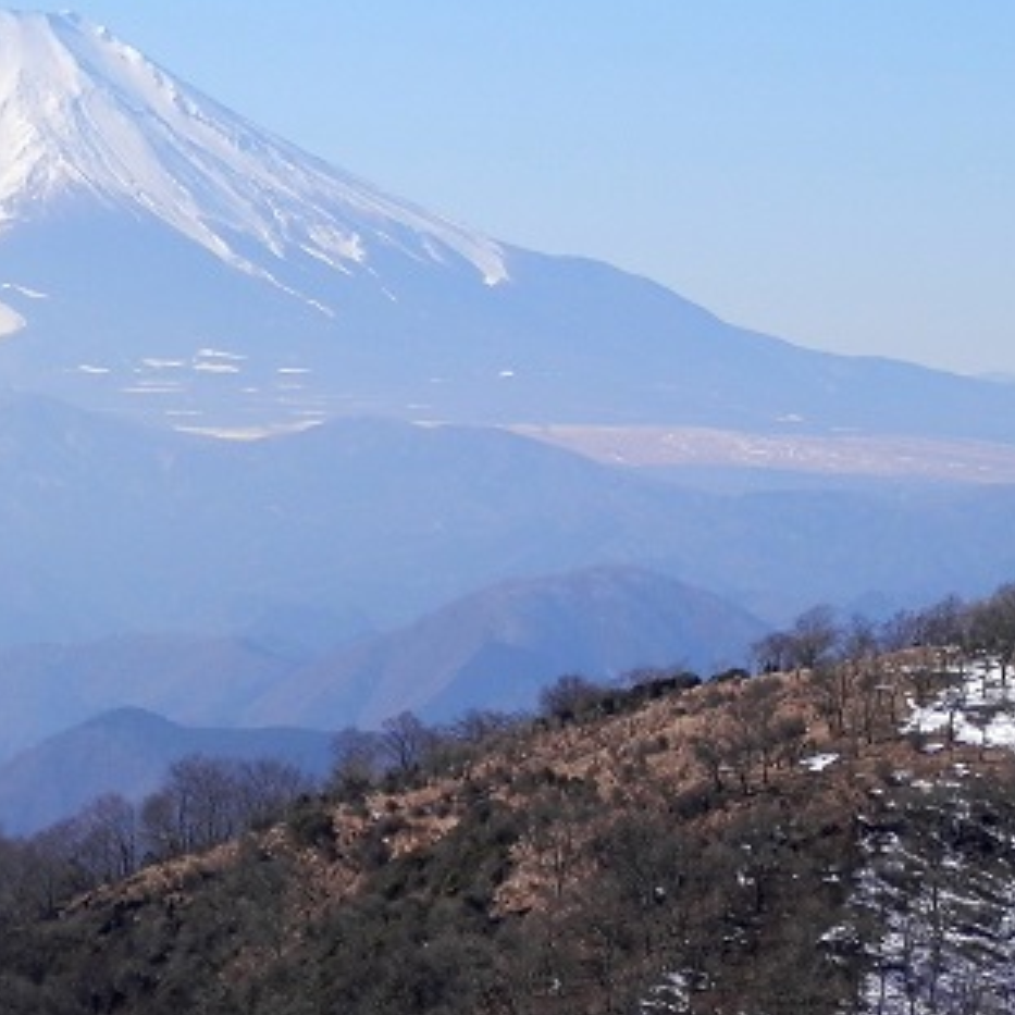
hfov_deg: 9.6
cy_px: 760
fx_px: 6038
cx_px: 875
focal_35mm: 182
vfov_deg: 9.6
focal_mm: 14.4
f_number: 4.6
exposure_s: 1/800
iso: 80
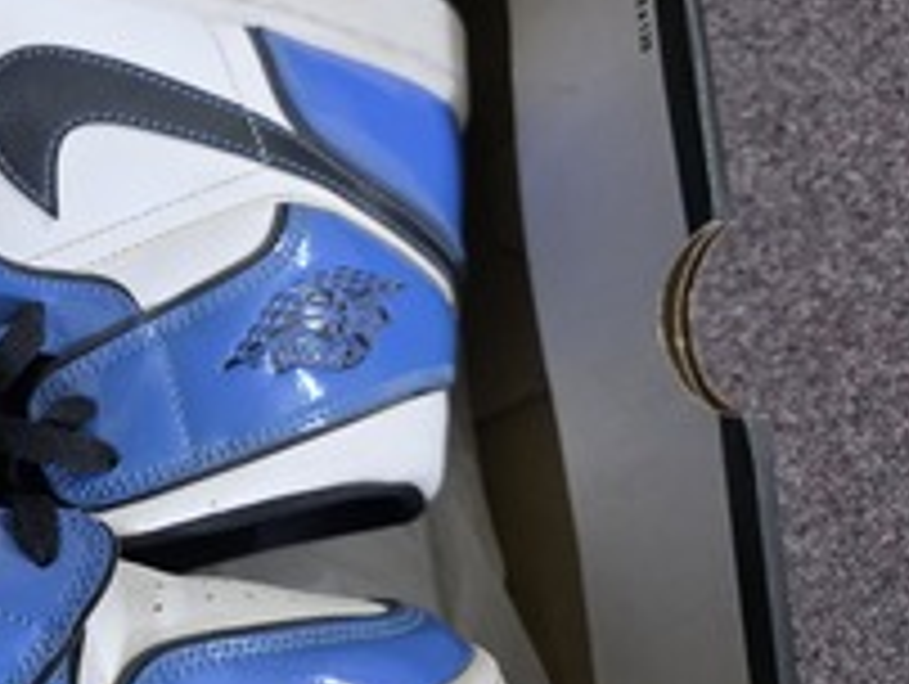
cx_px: -65
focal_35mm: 52
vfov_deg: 28.1
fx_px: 1367
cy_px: 371
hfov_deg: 32.7
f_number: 1.7
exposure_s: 1/120
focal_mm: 6.3
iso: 1250
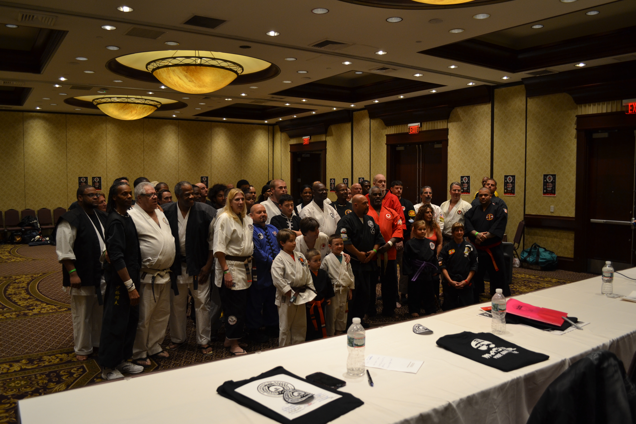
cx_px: 318
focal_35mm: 27
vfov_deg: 47.9
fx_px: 477
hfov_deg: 67.4
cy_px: 212
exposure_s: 1/40
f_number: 3.5
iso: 400
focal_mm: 18
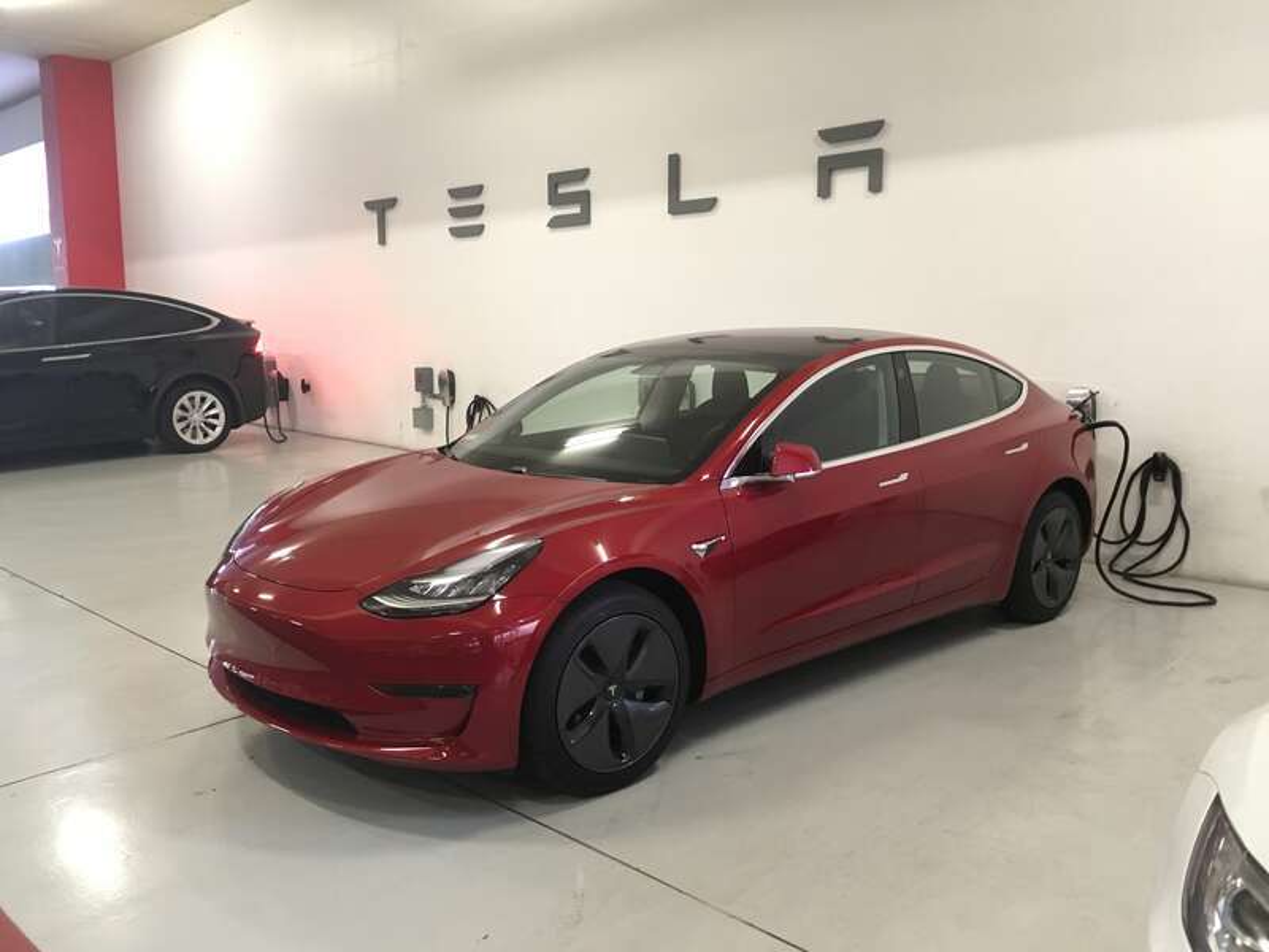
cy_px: 476
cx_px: 634
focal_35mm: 29
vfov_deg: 48.2
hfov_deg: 61.7
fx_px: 1063
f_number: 2.2
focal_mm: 4.15
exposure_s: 1/15
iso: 200
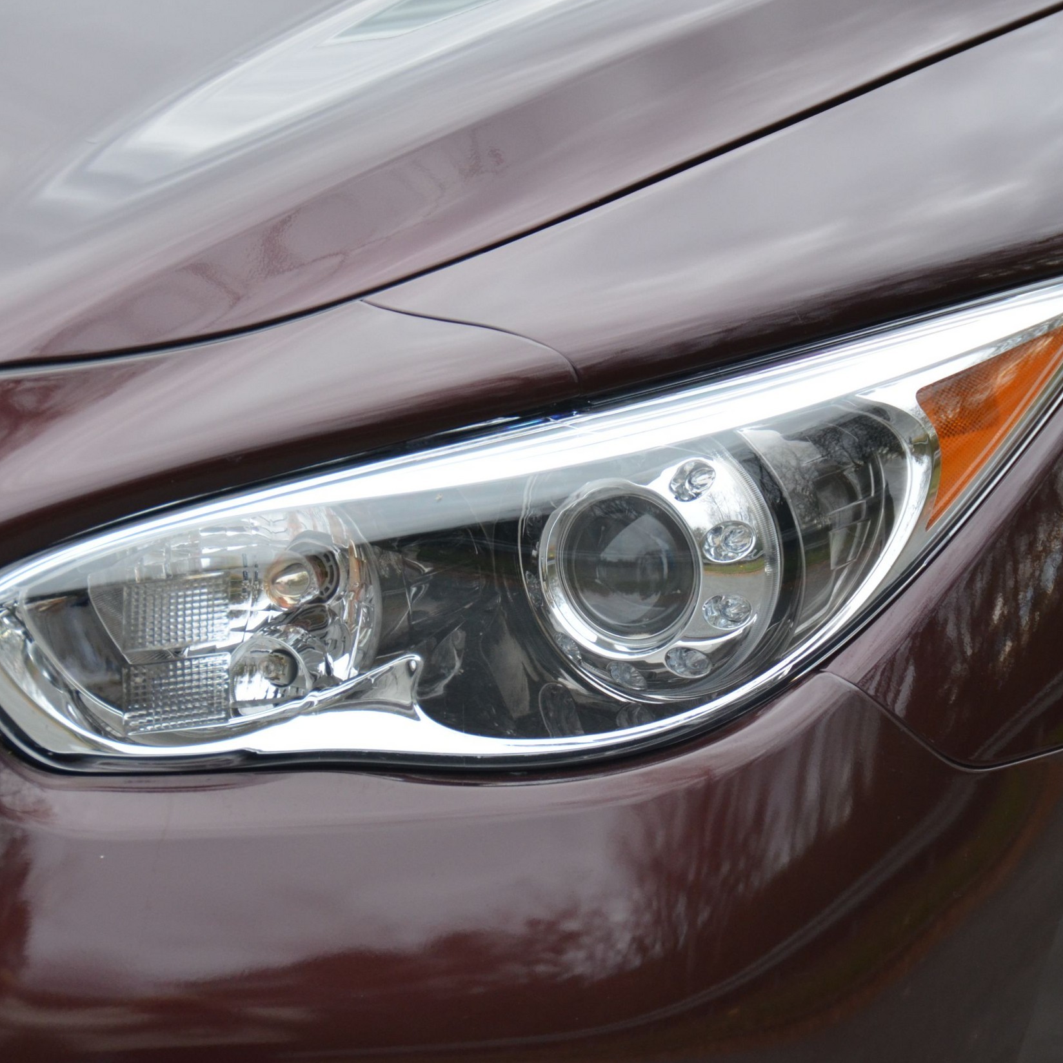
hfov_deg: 8.6
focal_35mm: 203
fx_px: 7040
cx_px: 548
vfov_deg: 8.6
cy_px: 530
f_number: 5.3
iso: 800
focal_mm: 105
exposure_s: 1/800
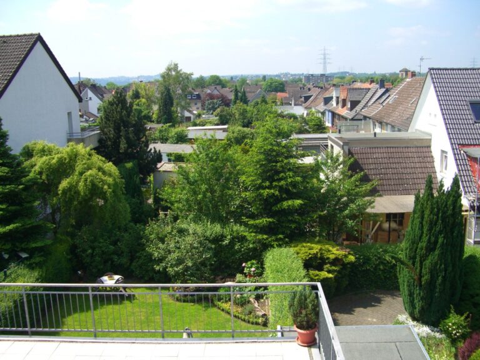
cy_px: 180
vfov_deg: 37.7
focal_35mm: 38
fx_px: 527
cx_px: 240
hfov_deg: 49.0
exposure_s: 1/160
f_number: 5.6
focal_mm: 7.9
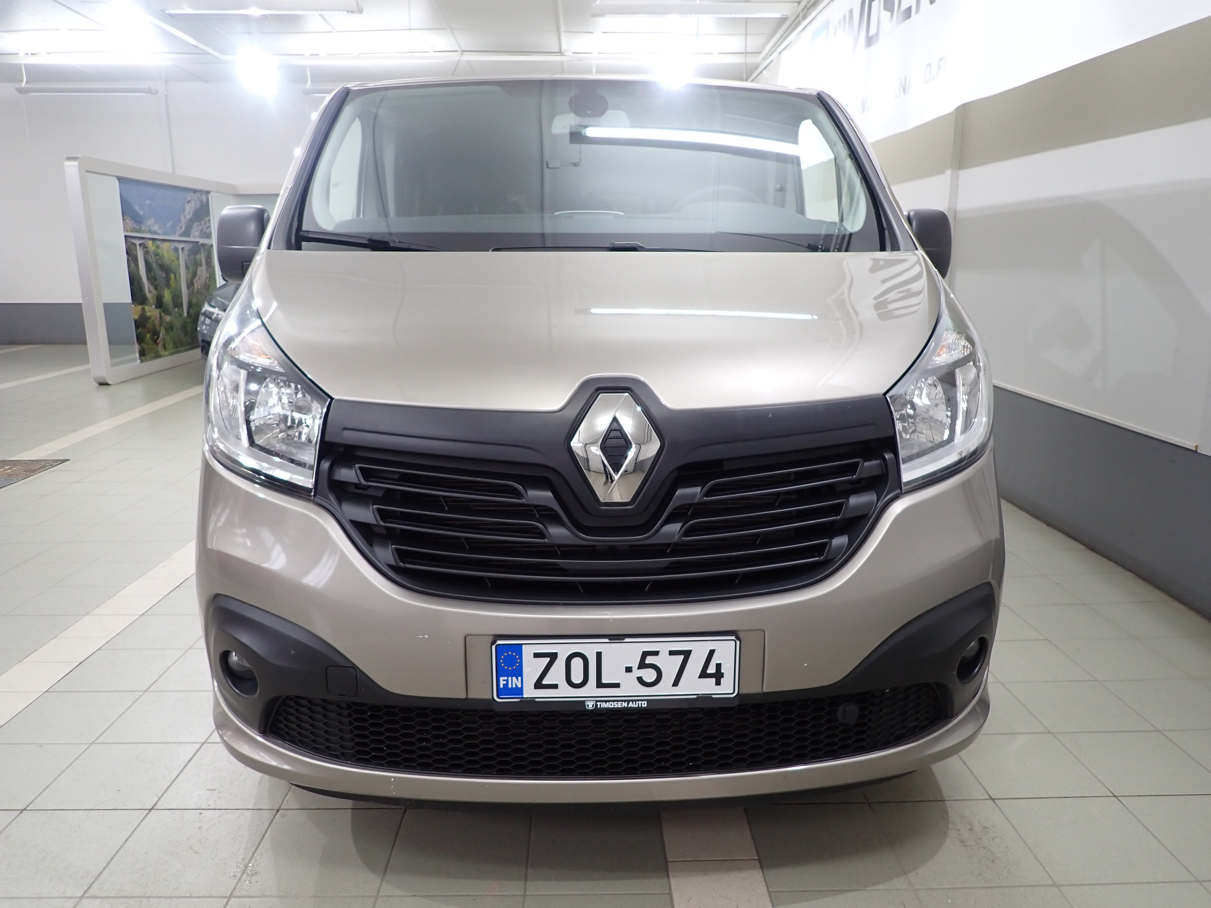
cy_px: 454
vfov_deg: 54.9
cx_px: 606
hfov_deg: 69.4
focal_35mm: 25
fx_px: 875
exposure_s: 1/60
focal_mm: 4.5
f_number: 2
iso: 200
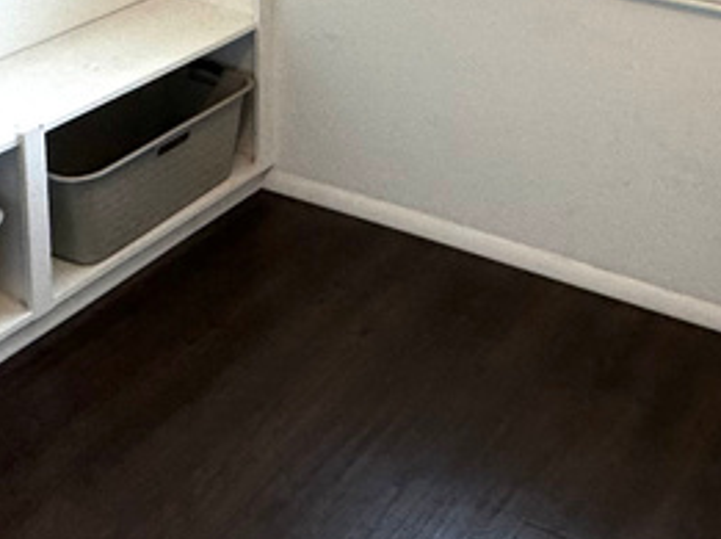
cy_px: -196
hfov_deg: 33.4
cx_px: 633
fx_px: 1144
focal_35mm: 55
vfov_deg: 23.0
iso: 160
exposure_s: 1/120
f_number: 2.2
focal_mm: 2.22
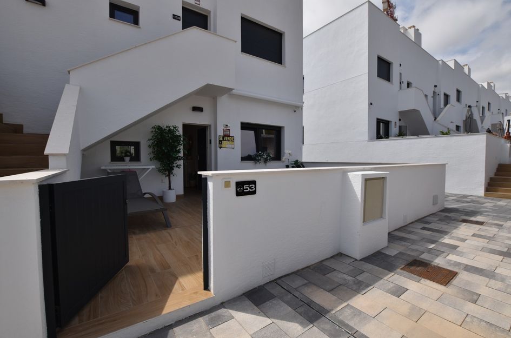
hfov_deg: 100.5
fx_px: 212
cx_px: 256
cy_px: 169
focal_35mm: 15
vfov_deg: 77.0
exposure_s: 1/640
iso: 200
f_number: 9
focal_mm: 10
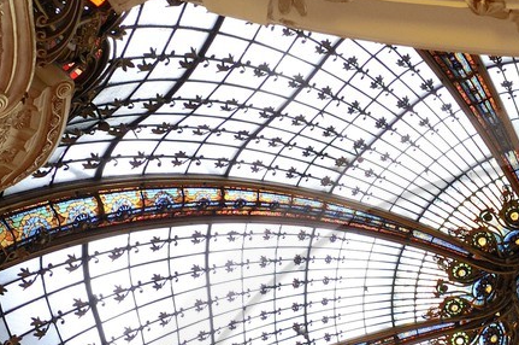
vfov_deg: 19.7
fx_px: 749
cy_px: 607
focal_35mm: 52
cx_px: 572
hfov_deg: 33.3
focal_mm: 14
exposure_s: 1/50
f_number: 9
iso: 800
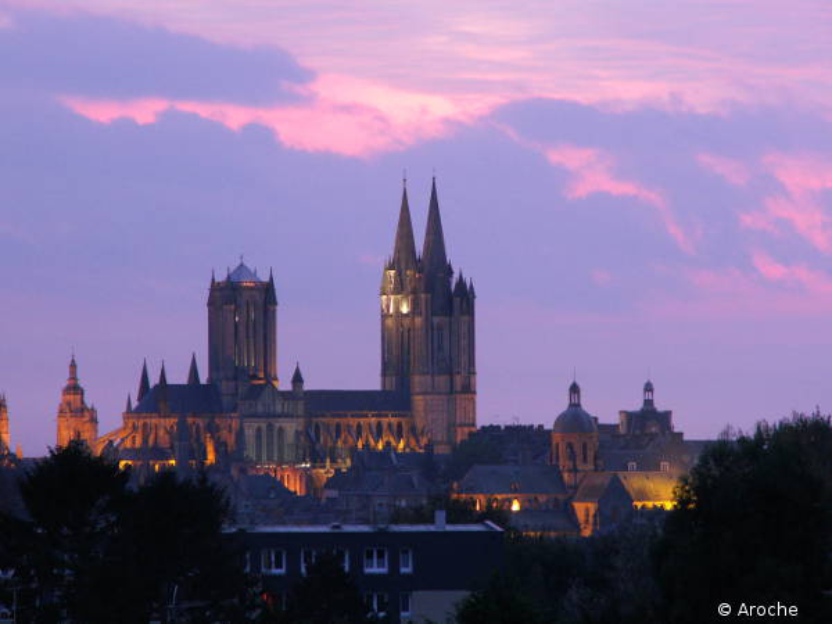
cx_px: 416
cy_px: 312
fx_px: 5648
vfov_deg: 6.3
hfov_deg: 8.4
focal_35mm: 235
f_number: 4
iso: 160
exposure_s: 1/2
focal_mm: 38.46
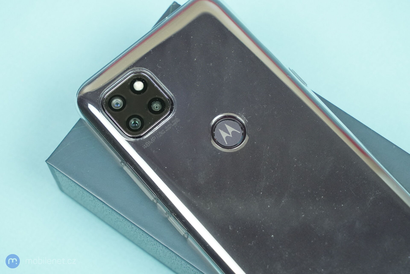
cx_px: 205
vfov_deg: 19.5
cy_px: 137
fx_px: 797
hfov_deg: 28.8
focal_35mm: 70
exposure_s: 1/250
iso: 6400
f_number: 7.1
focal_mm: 70
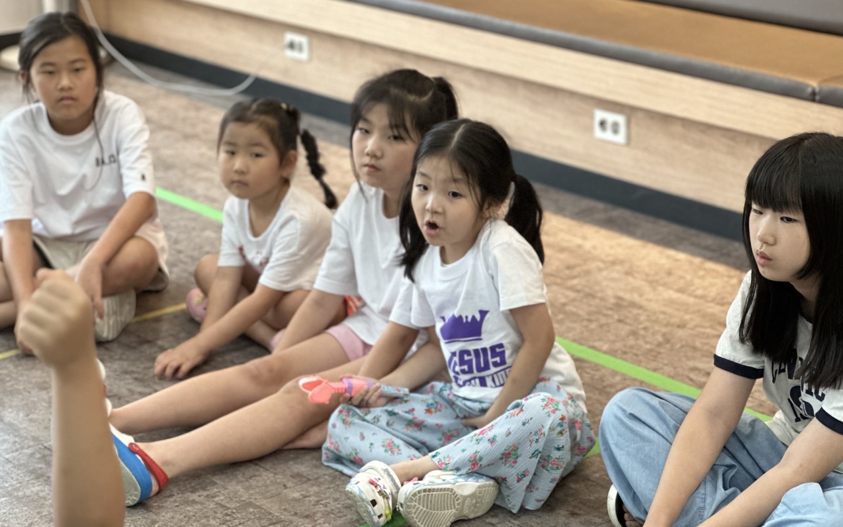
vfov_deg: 15.9
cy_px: 238
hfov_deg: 25.2
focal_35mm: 82
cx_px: 422
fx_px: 1884
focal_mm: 9
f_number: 2.8
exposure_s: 1/30
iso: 320
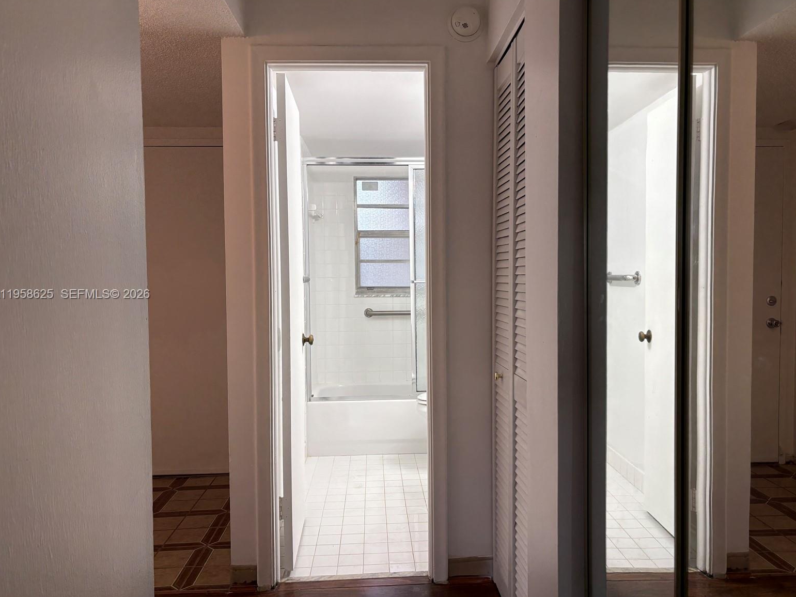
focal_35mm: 27
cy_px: 295
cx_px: 402
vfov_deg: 51.4
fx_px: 621
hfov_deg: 65.3
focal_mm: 5.96
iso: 100
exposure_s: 1/120
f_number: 1.6
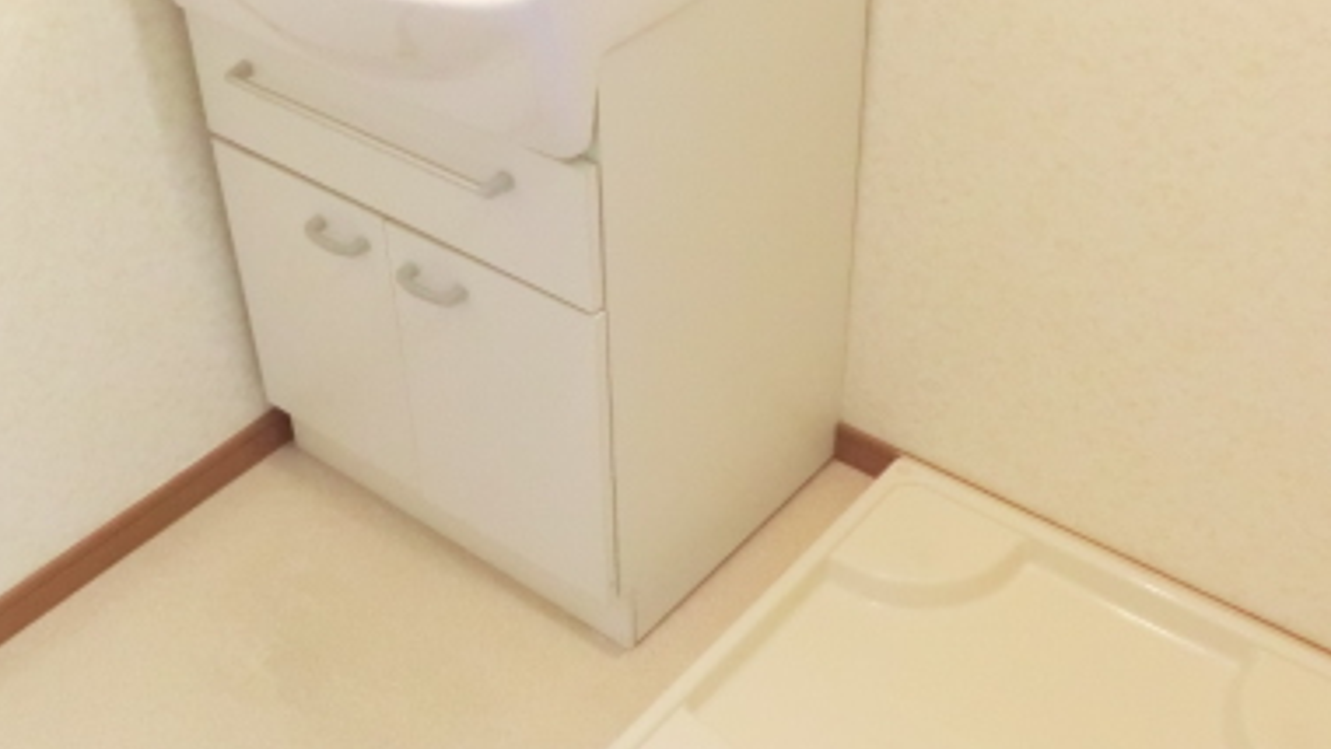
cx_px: 494
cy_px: 385
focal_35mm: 44
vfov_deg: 27.1
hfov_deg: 46.0
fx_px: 1553
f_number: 3.2
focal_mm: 4.3
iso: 800
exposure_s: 1/50
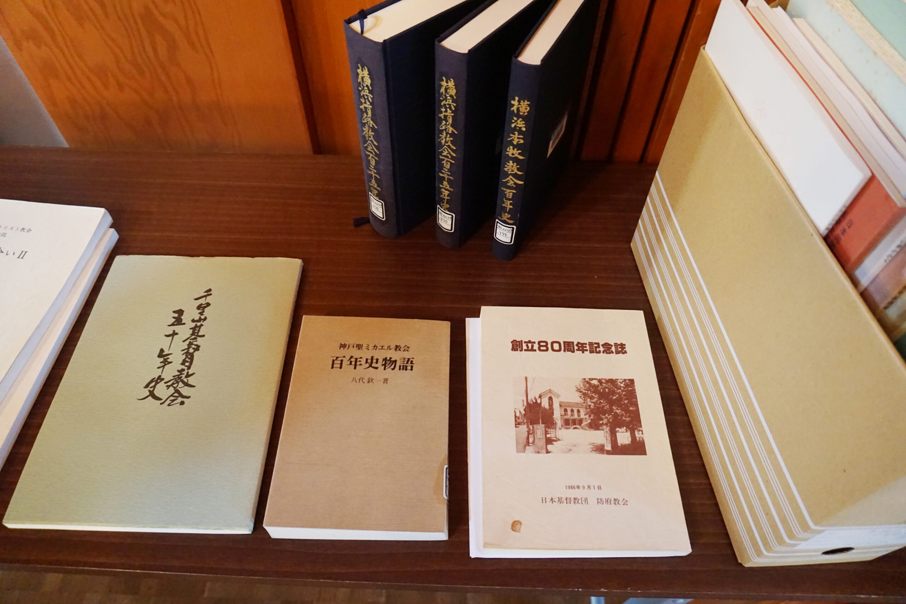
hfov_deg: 73.7
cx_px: 453
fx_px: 604
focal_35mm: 24
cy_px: 302
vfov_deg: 53.1
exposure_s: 1/20
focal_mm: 16
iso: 3200
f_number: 3.5
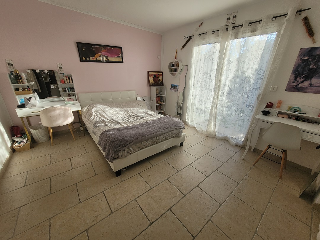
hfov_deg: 106.2
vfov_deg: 89.9
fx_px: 120
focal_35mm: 13
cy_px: 120
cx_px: 160
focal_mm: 1.74
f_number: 2.2
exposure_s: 1/358
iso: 40
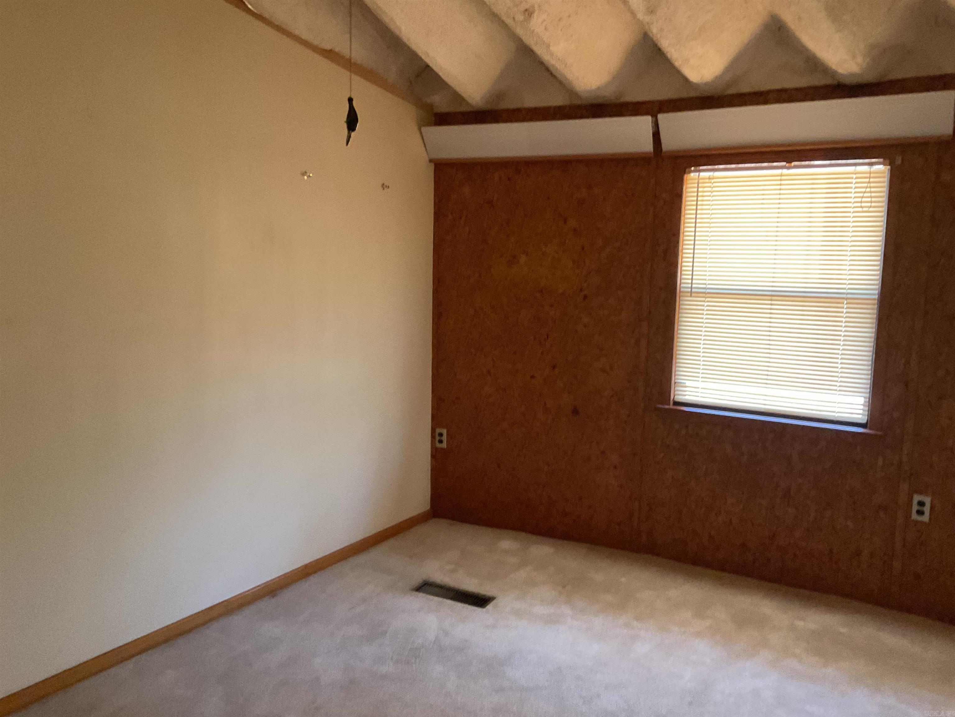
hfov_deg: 61.7
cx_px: 478
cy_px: 358
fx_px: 800
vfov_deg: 48.2
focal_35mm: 29
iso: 400
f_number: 1.8
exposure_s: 1/30
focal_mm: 3
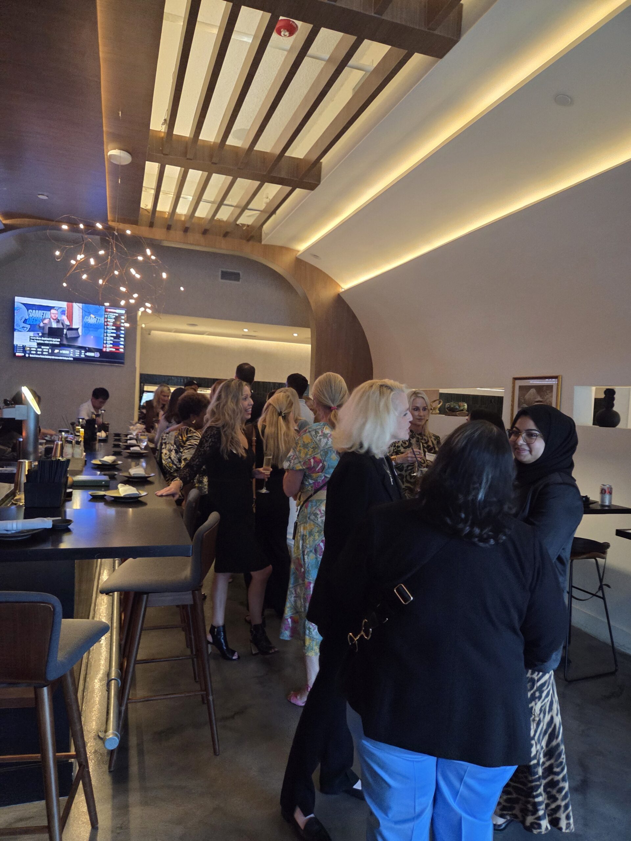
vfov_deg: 73.9
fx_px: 559
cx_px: 316
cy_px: 420
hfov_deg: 58.9
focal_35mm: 23
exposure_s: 1/83.3
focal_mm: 5.4
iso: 1250
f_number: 1.8
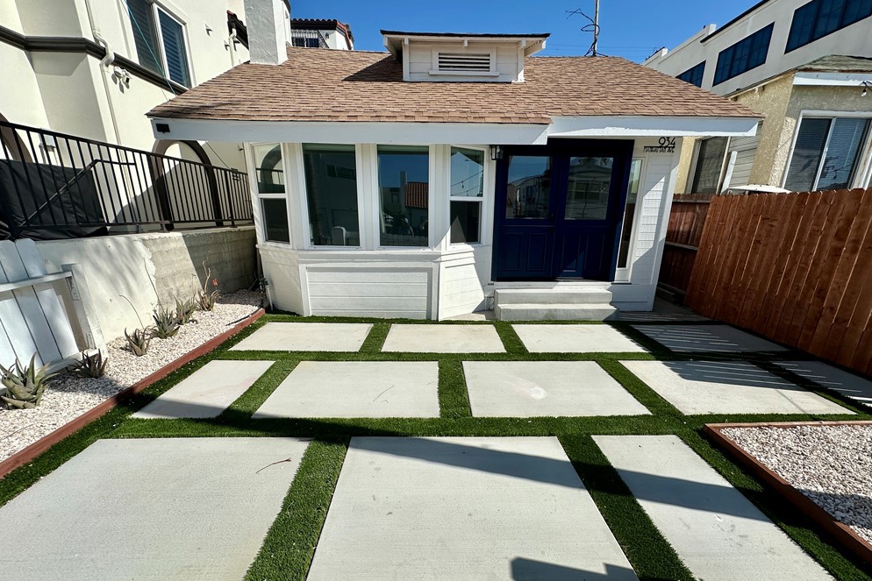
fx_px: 363
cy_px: 322
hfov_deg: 100.4
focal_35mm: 15
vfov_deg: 77.1
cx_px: 444
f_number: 2.2
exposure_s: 1/3205
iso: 50
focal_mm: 2.22
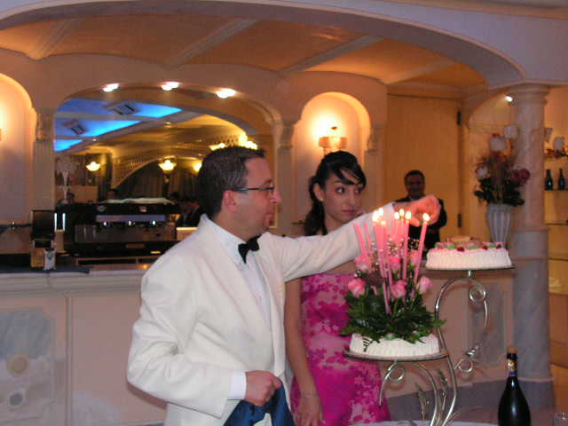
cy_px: 213
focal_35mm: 50
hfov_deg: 38.2
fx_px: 820
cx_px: 284
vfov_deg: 29.1
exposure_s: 1/40
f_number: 3.2
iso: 200
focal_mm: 8.4
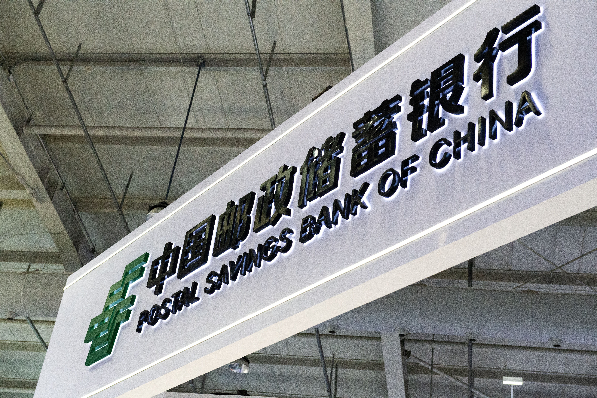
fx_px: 962
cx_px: 298
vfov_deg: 23.4
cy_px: 199
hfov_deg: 34.5
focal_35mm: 58
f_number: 6.3
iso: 6400
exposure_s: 1/4000
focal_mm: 58
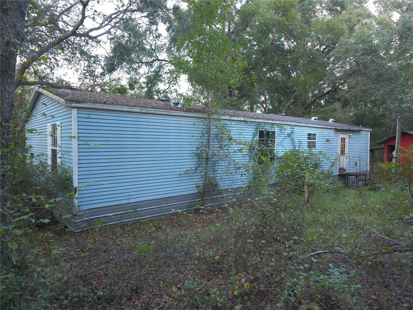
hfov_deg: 73.9
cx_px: 206
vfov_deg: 58.9
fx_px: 274
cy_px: 155
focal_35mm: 23
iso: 250
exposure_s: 1/60
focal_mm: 6.3
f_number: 1.7
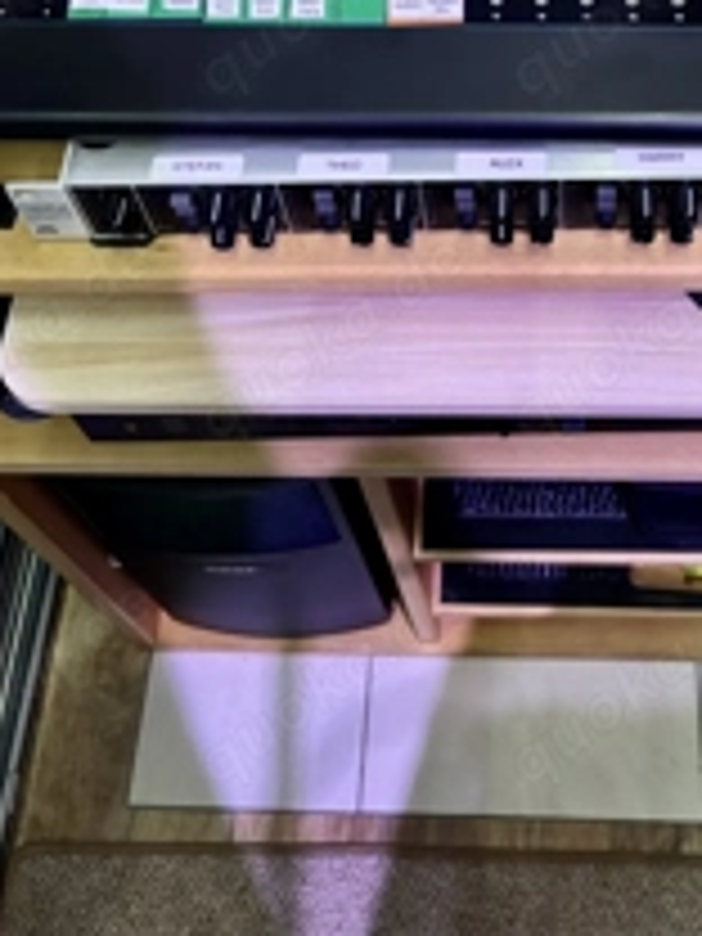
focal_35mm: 50
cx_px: 495
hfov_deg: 28.8
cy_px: 63
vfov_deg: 35.5
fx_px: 1352
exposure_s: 1/33
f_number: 1.6
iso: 500
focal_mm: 5.96
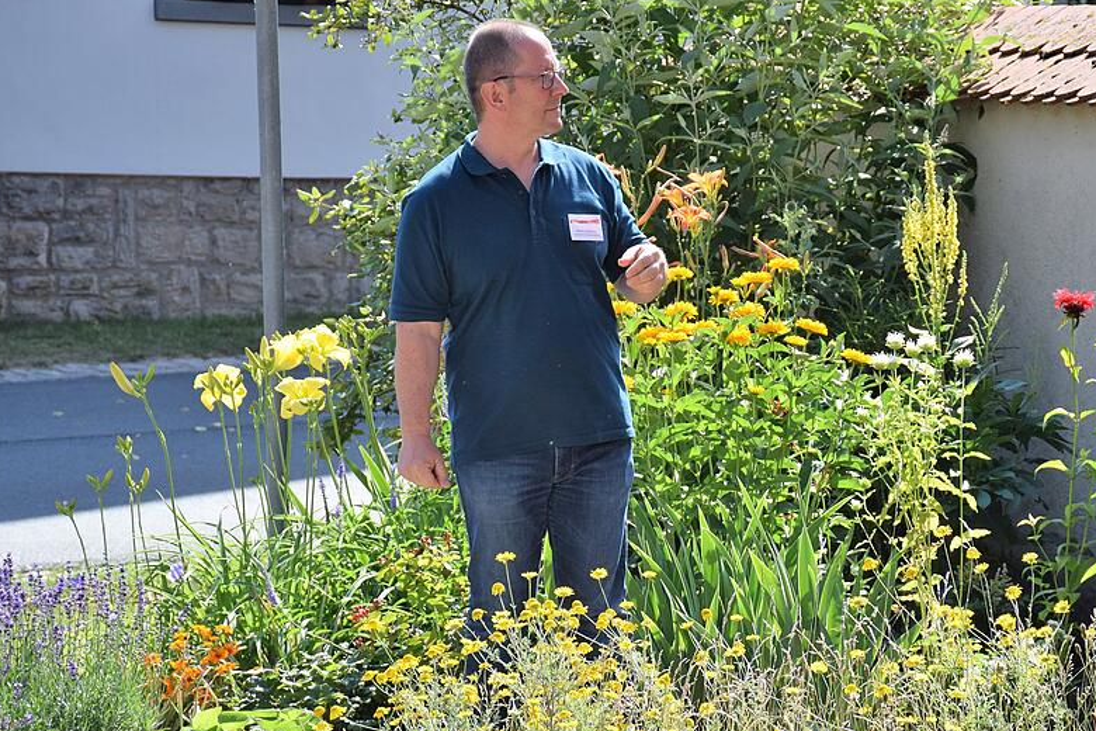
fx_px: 5693
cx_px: 701
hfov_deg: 11.0
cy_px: 471
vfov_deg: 7.3
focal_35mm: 187
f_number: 7.1
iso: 400
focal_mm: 90
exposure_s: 1/800
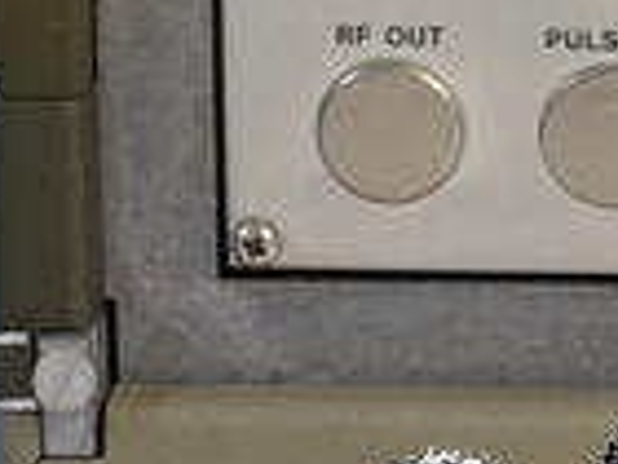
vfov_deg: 1.9
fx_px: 14247
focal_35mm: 798
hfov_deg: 2.5
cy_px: 13
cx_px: 534
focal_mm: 140
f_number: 13
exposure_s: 1/3.2
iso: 400
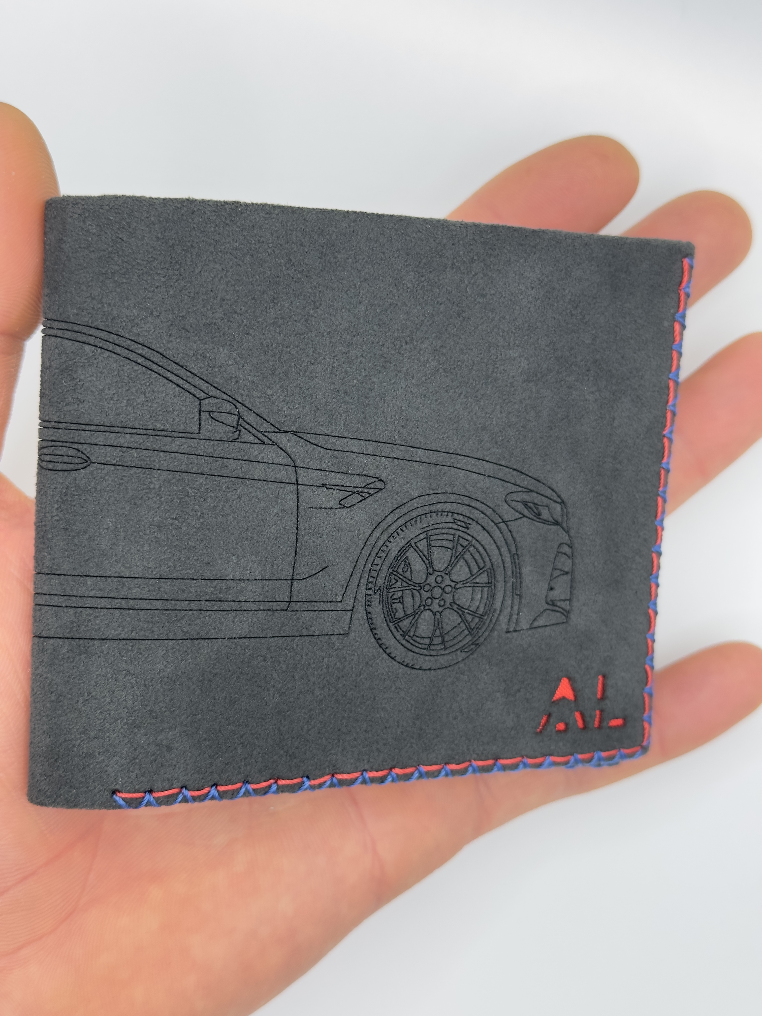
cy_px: 508
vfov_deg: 39.7
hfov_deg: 30.3
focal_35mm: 48
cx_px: 381
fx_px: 1409
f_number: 1.78
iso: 80
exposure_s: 1/421
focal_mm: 6.86
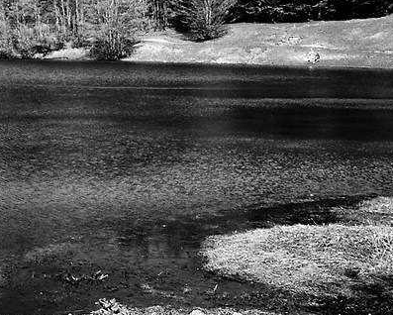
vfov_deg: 17.7
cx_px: -53
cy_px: 13
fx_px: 989
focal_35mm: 85
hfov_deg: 21.2
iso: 100
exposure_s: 1/160
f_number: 11
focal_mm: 10
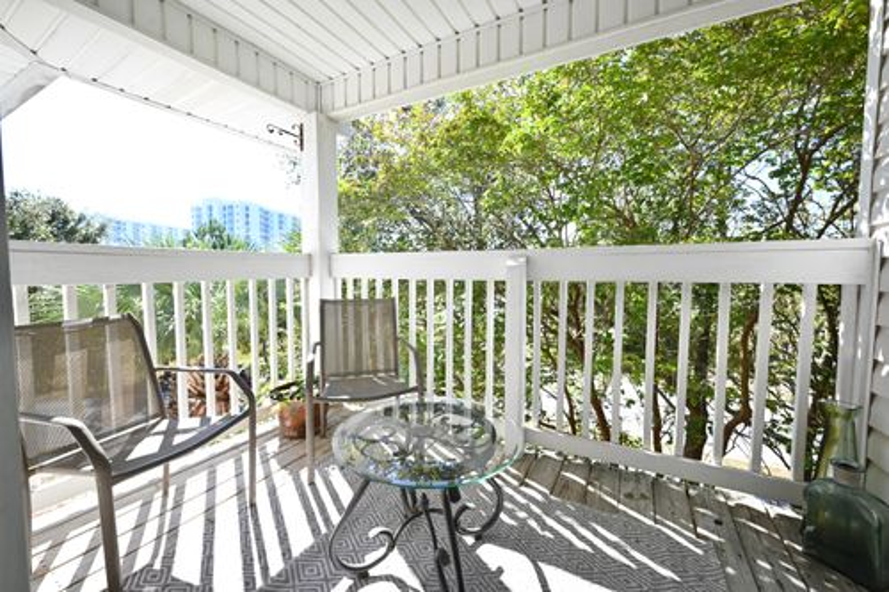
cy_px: 296
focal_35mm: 14
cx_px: 444
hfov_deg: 104.3
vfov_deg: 81.2
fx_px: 346
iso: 2000
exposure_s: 1/800
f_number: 8
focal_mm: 14
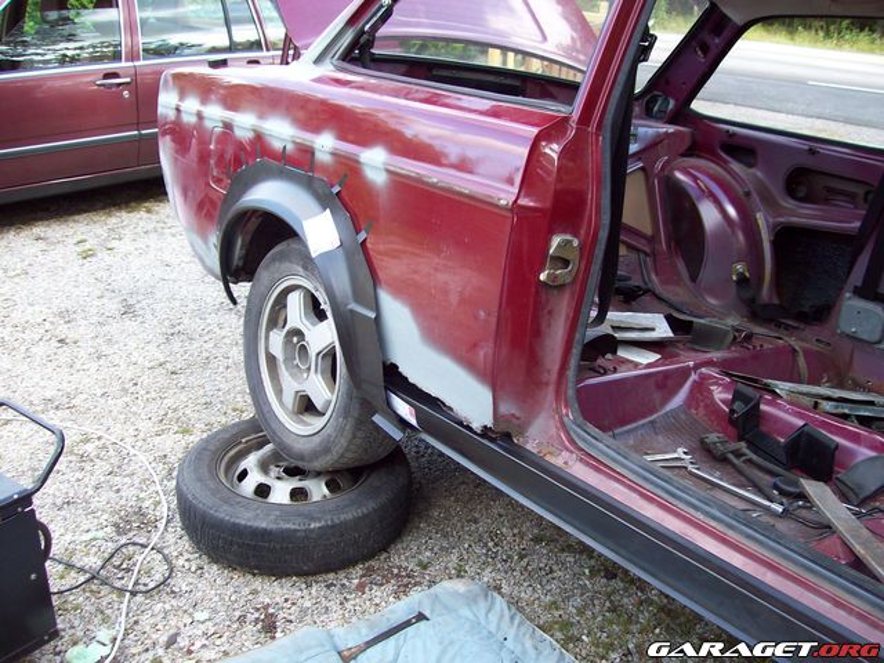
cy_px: 332
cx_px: 442
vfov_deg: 39.7
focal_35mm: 36
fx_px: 919
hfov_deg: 51.4
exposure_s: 1/89.7
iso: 80
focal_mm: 6
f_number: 2.7
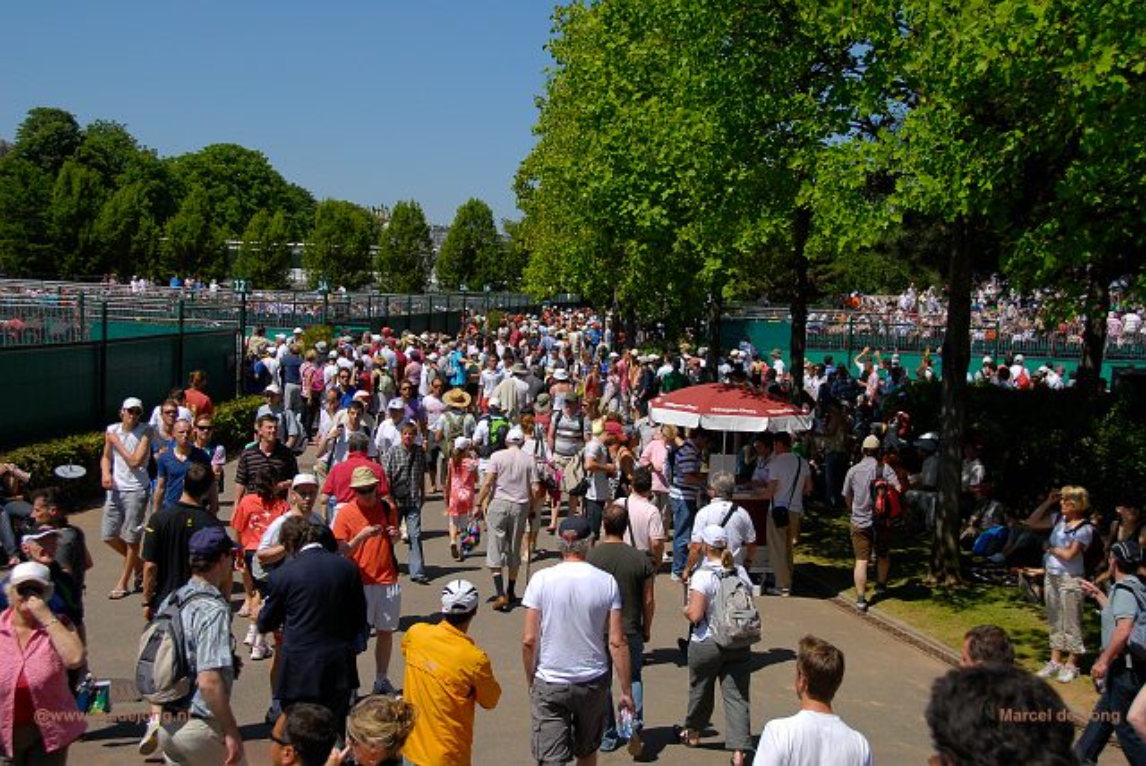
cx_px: 573
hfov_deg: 44.9
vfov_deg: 30.9
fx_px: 1386
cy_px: 383
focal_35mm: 44
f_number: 5.6
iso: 100
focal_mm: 29
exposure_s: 1/750
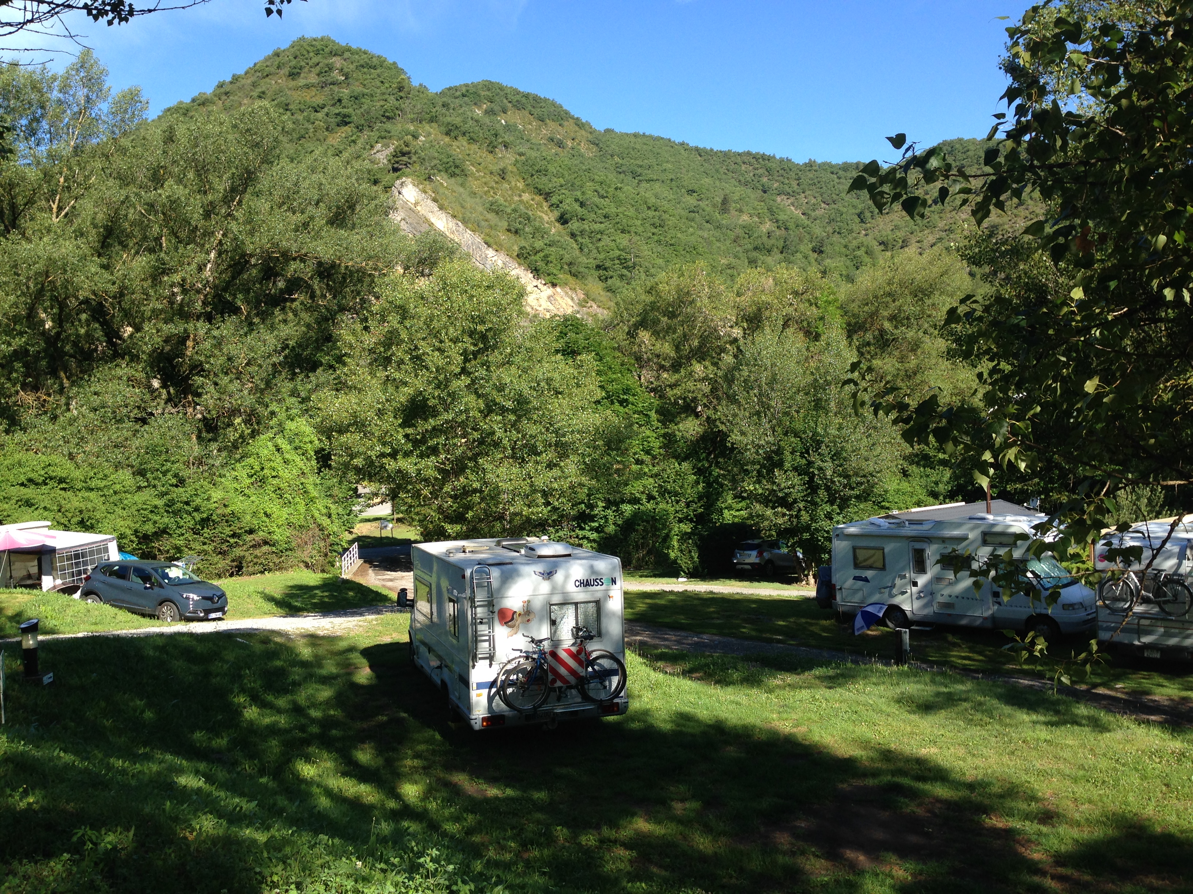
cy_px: 447
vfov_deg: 42.9
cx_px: 596
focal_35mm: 33
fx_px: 1137
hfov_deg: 55.4
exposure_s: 1/661
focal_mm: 4.12
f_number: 2.4
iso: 50
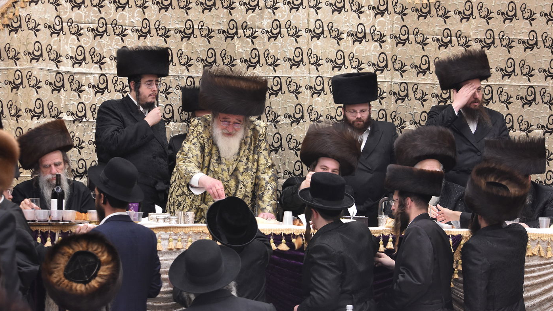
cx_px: 276
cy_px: 160
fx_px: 1504
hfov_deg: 20.8
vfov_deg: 11.8
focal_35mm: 103
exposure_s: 1/80
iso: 1600
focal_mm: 65
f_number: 5.6
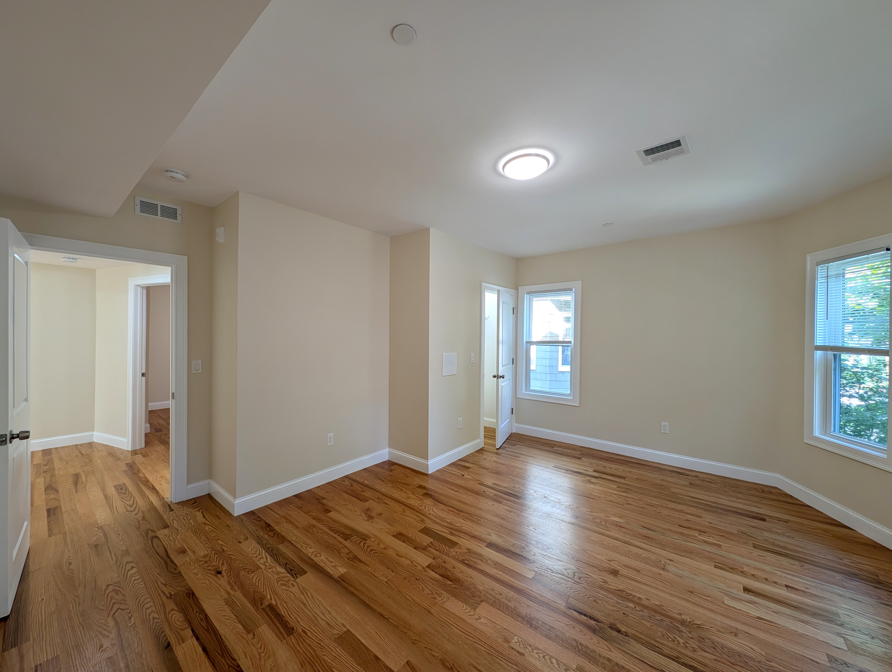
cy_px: 336
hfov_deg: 110.5
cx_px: 446
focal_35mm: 12
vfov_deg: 94.6
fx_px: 310
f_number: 1.95
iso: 53
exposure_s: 1/30
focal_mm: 2.23
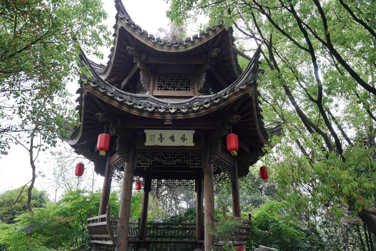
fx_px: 251
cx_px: 188
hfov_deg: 73.7
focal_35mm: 24
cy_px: 126
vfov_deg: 53.1
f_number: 8
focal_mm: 24
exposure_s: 1/100
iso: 640
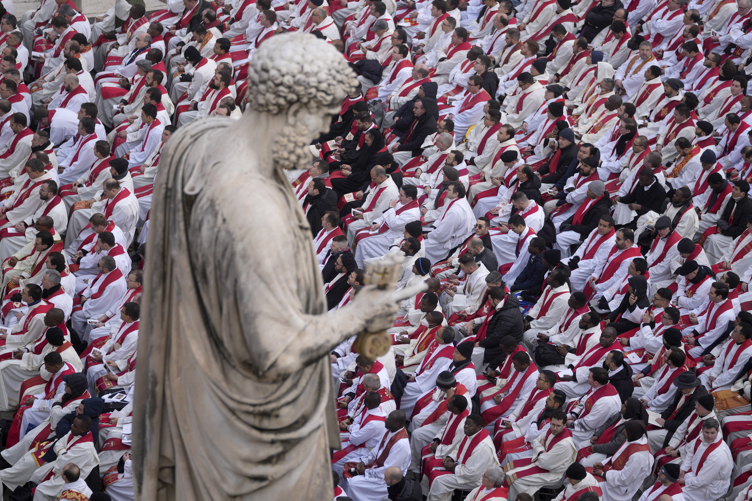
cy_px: 250
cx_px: 376
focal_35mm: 150
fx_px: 3133
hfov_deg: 13.7
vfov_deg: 9.1
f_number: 2.8
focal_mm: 150
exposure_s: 1/640
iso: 160
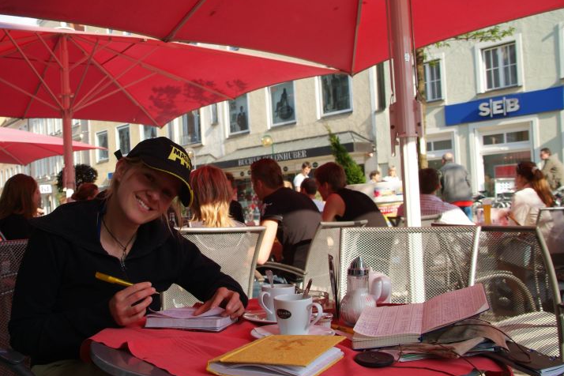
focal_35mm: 37
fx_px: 580
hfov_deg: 51.8
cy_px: 191
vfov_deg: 35.9
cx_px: 252
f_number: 6.7
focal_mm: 22
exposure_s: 1/180
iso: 200
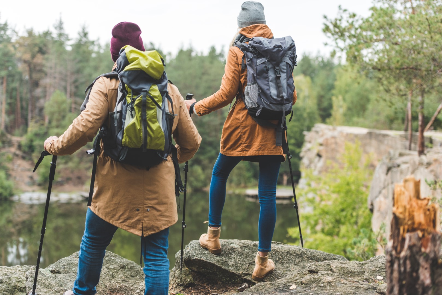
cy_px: 148
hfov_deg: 28.8
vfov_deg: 19.5
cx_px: 221
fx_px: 860
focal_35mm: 70
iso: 500
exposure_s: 1/800
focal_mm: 70
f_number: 2.8
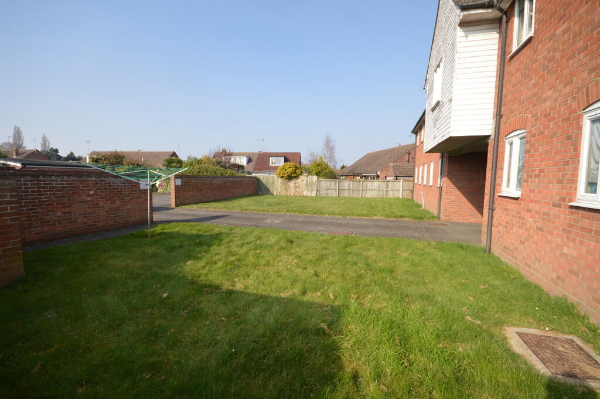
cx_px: 300
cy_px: 200
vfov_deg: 77.2
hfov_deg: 100.4
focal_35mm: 15
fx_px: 250
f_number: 6.3
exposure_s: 1/200
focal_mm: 10
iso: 100
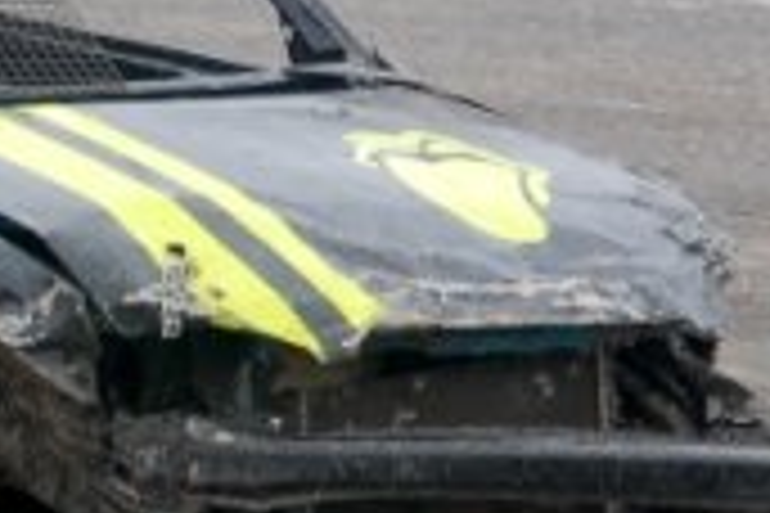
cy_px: -99
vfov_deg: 3.1
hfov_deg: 4.7
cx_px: -18
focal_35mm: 439
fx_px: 9389
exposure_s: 1/640
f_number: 5.6
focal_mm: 78
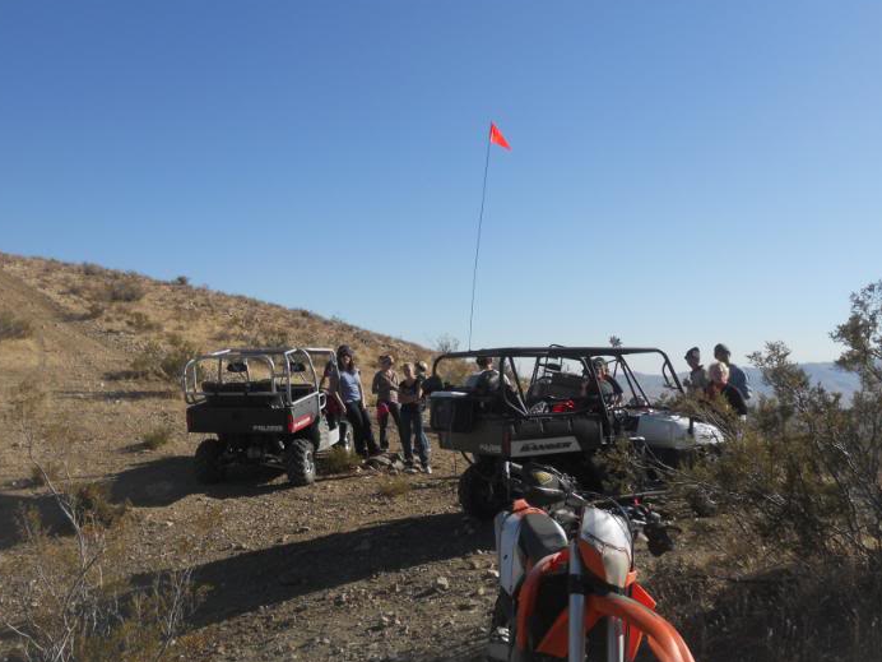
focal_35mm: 37
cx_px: 431
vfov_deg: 38.6
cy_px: 305
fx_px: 943
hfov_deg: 50.1
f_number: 3.5
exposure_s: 1/1250
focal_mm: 5.8
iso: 80
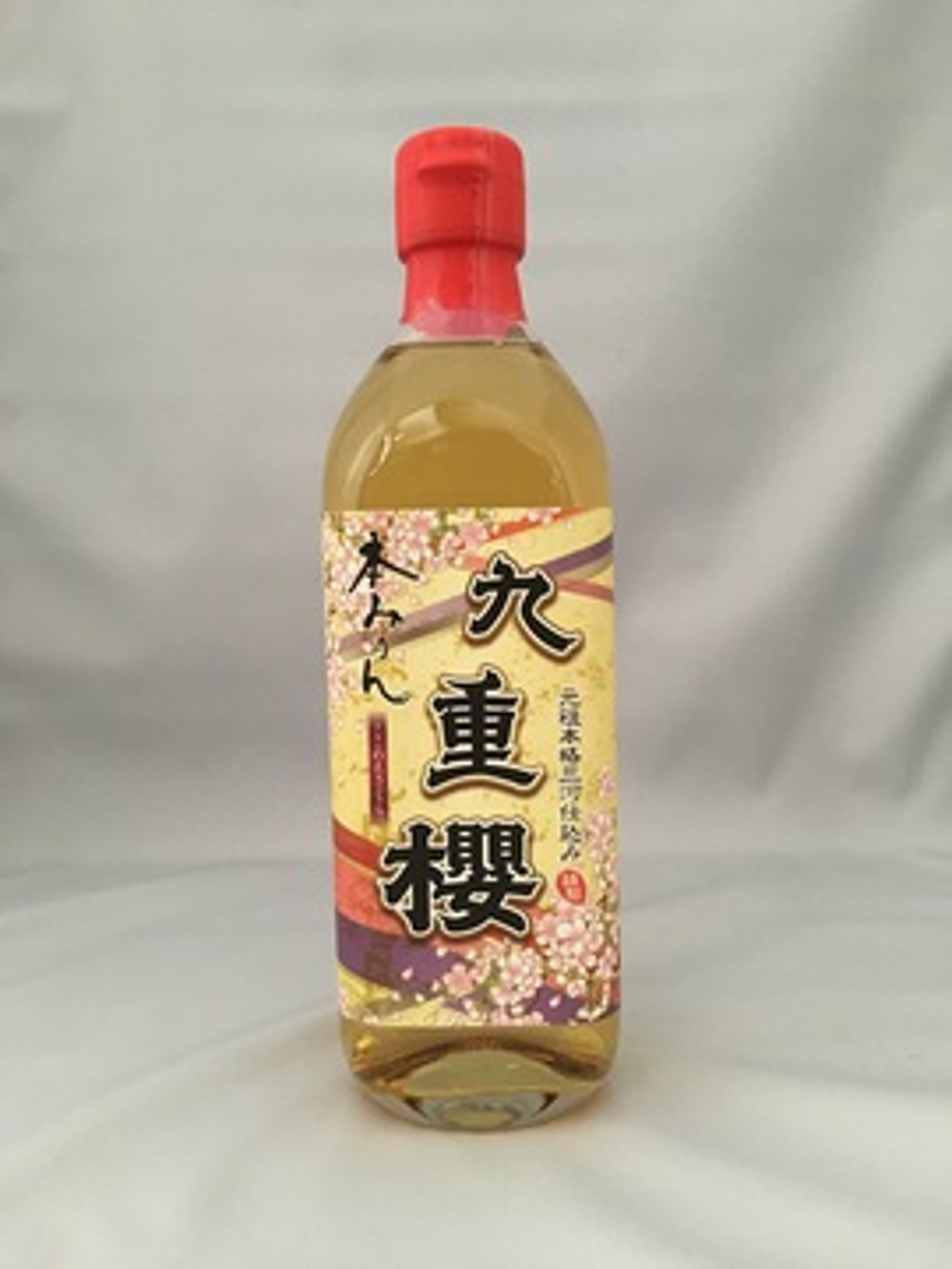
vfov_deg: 61.7
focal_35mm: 29
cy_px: 634
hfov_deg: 48.2
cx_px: 476
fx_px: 1063
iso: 250
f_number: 2.2
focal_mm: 4.15
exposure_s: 1/15
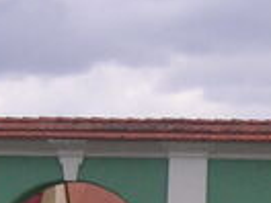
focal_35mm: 243
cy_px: 250
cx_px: 269
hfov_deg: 8.1
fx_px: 1902
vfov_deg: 6.1
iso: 50
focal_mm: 6.7
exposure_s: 1/750
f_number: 3
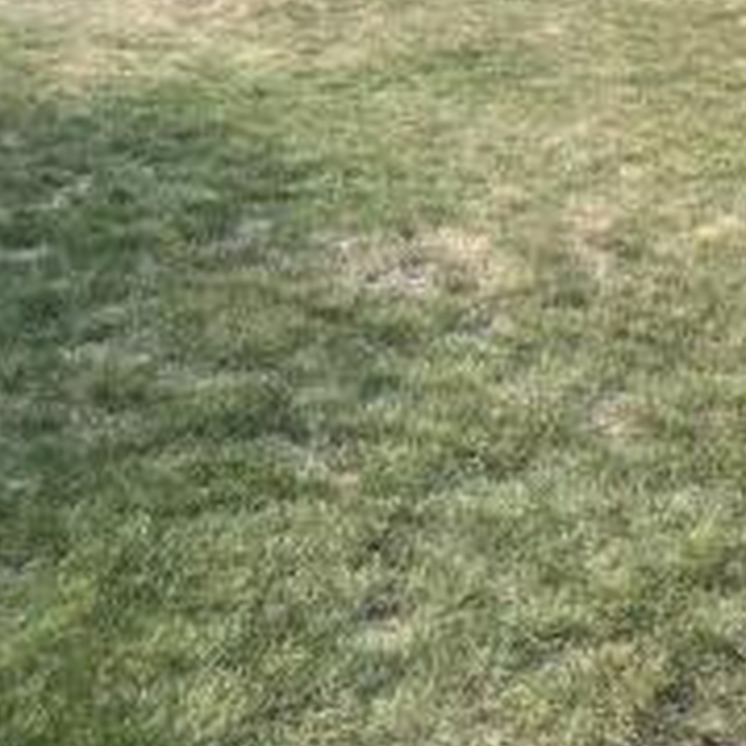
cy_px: -85
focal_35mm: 75
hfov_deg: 22.4
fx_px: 1829
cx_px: 706
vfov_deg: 21.8
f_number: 1.6
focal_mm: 4.2
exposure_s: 1/590
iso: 32
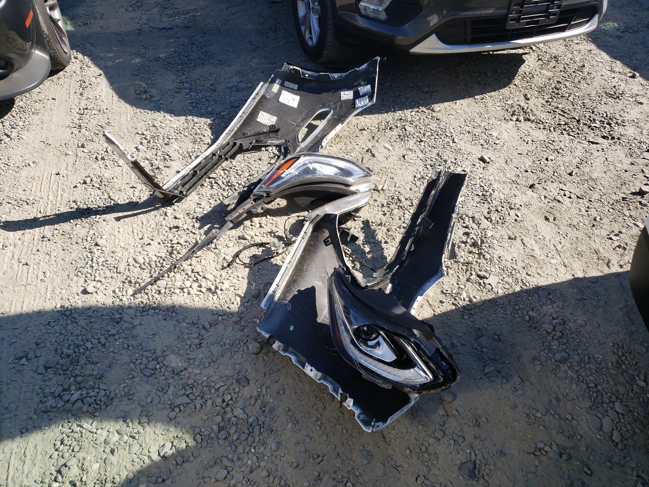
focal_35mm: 26
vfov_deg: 53.1
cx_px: 324
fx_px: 487
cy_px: 244
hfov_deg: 67.3
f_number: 1.5
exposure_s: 1/1667
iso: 50
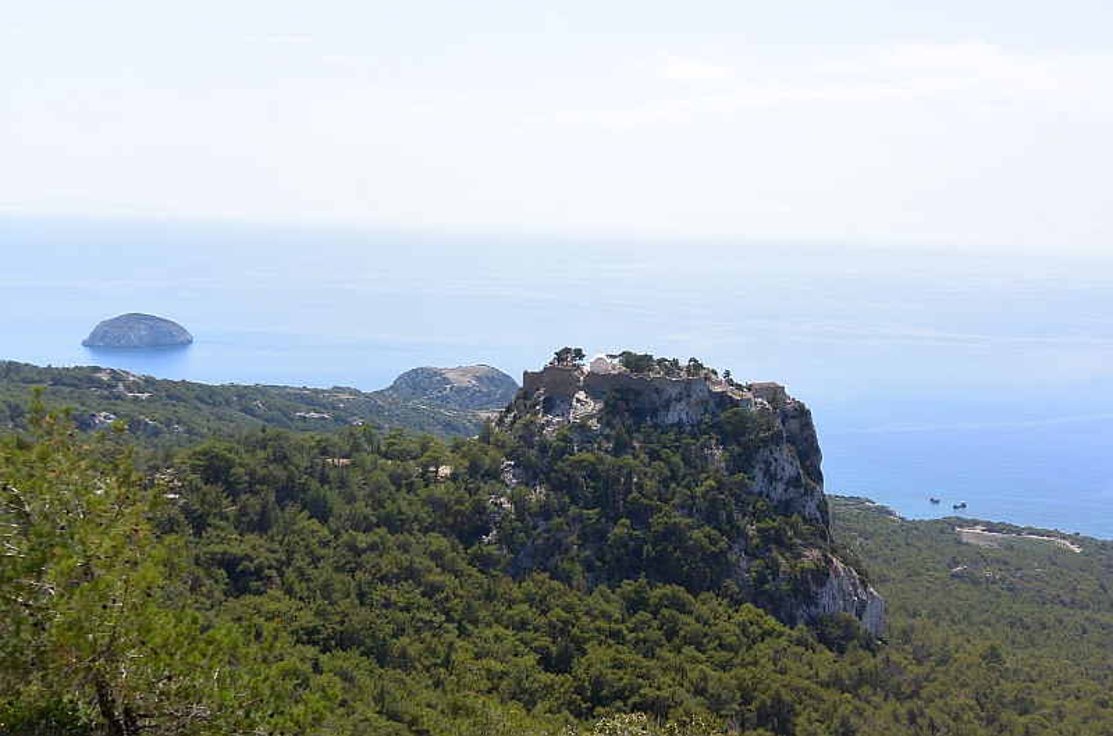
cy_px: 368
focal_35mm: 30
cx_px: 556
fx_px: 925
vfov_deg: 43.4
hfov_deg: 62.1
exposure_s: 1/1250
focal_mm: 11.4
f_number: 4.5
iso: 160
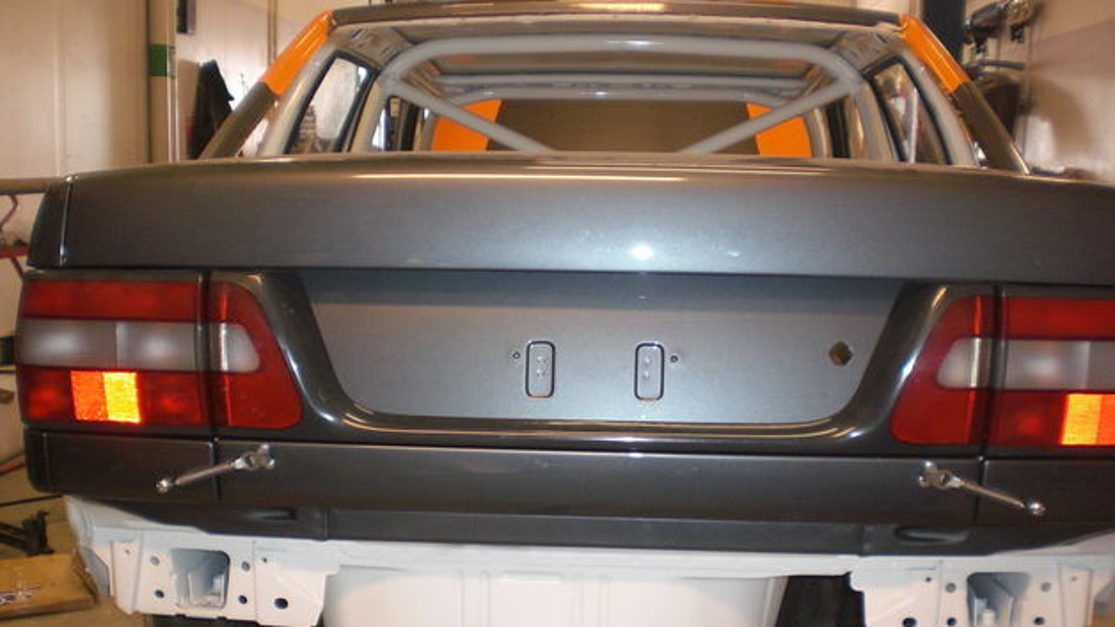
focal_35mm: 40
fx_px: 1182
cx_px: 565
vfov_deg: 29.5
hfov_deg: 50.5
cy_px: 410
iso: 200
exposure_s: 1/60
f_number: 3.1
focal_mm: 6.3
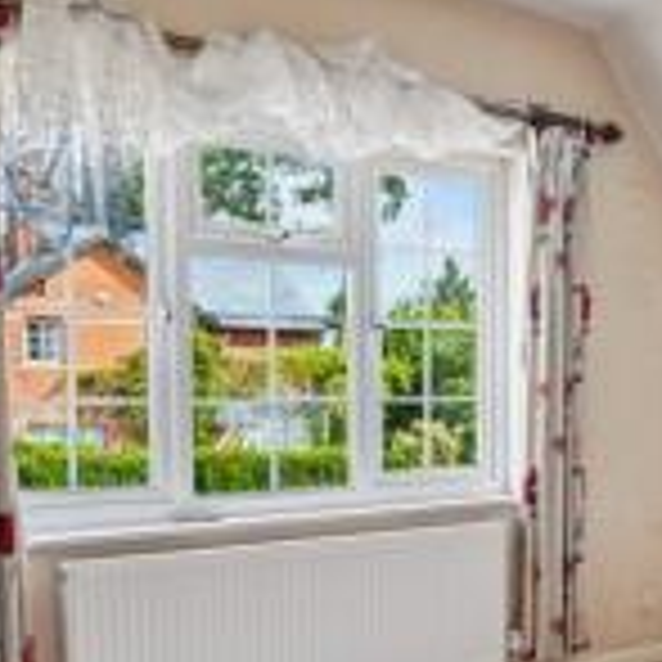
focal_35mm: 44
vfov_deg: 38.3
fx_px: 952
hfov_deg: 37.0
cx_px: 527
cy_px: 340
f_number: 4
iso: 320
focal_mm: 16
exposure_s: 1/80
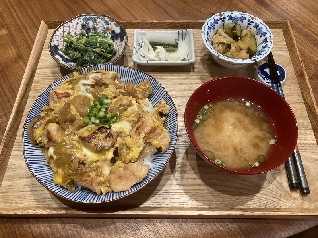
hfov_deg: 63.4
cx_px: 159
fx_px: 257
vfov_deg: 49.7
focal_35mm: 28
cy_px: 119
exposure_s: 1/50
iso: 160
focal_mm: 3.99
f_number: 1.8
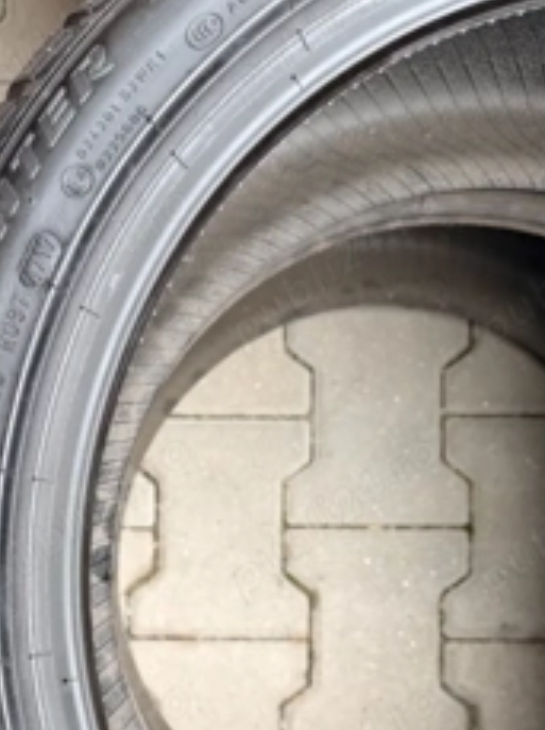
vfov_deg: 43.3
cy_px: 555
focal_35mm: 42
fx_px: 884
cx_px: 150
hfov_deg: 33.7
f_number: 1.78
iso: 80
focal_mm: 6.76
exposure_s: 1/121
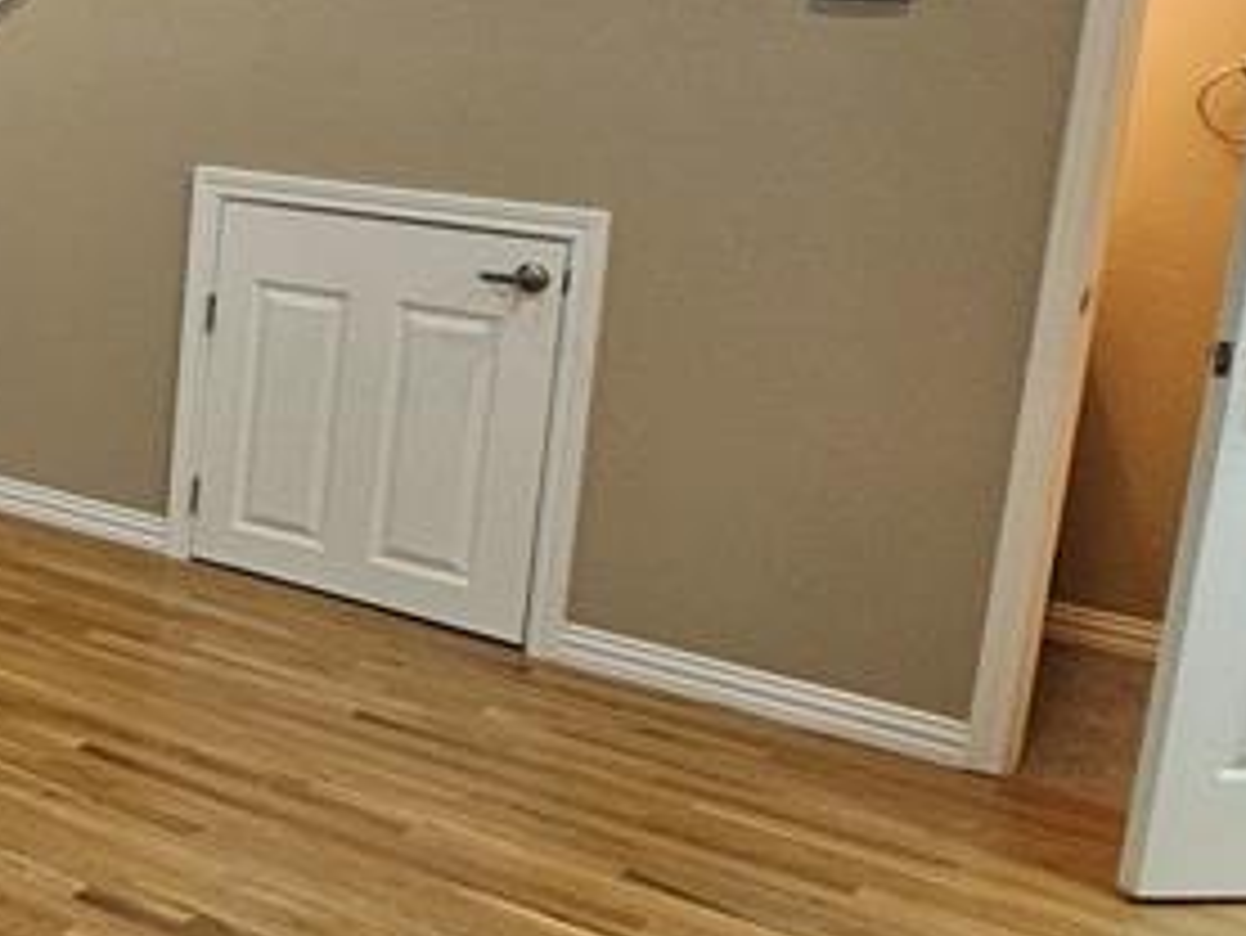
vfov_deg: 29.6
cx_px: -540
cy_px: 198
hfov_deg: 28.6
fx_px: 1729
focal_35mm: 48
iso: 400
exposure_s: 1/30
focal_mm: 2.2
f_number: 2.2
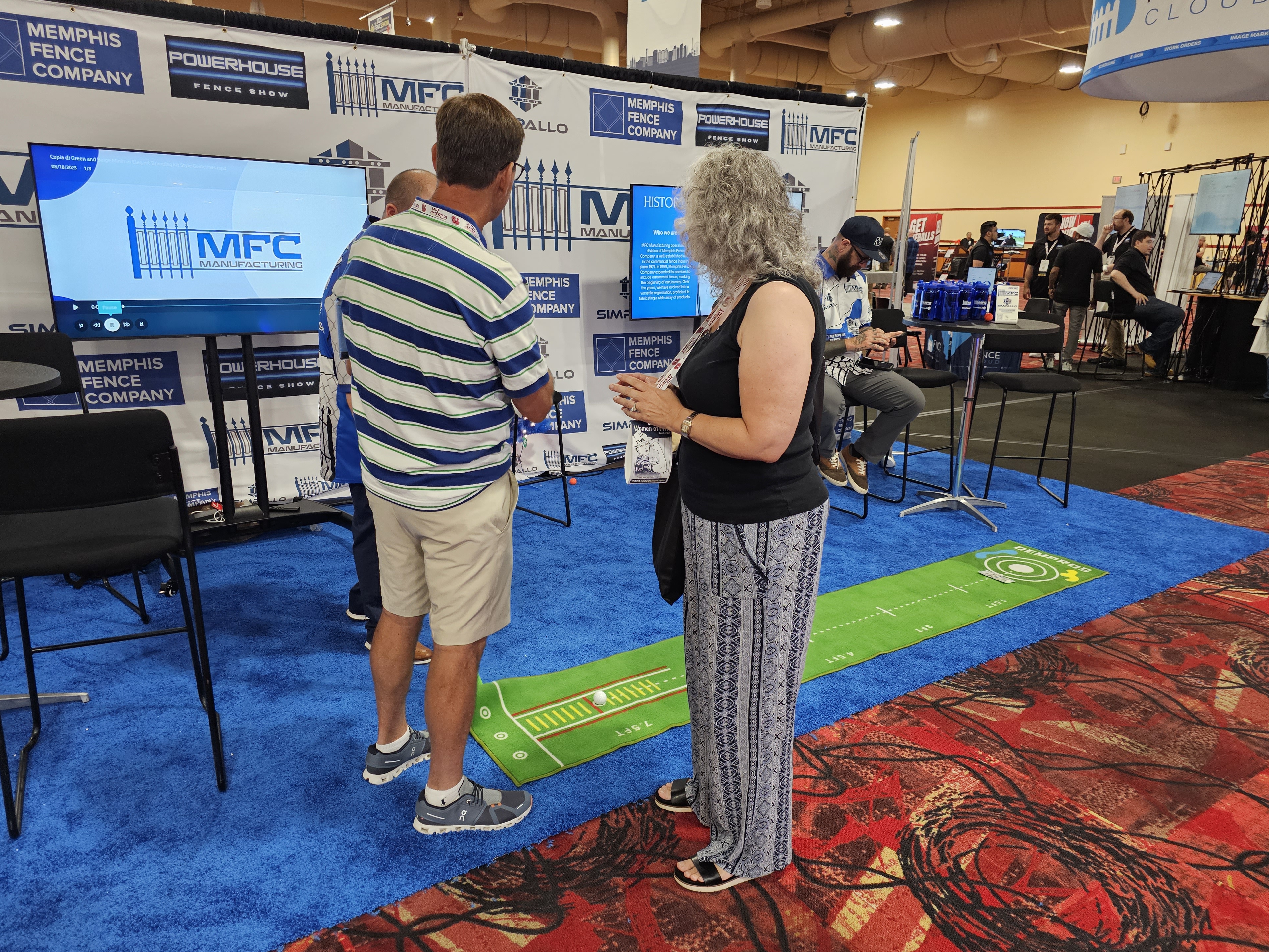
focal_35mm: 24
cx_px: 639
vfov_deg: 56.8
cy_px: 488
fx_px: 880
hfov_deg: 71.6
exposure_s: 1/120
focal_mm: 6.3
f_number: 1.7
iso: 500
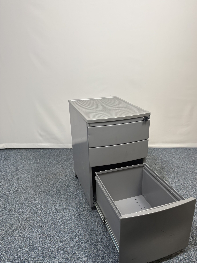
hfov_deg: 49.7
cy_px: 139
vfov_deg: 63.4
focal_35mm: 28
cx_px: 105
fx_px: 212
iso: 100
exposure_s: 1/100
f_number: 1.6
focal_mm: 5.96
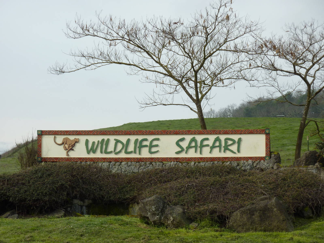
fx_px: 1114
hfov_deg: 16.6
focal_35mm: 119
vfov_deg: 12.5
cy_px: 122
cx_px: 162
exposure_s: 1/500
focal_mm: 19.5
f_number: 4.4
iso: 100
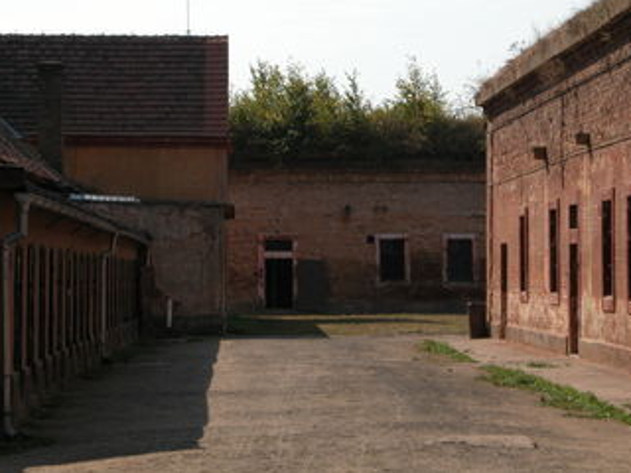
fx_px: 2643
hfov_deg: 13.6
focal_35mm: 145
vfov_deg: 10.2
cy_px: 181
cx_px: 329
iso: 100
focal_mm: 29.5
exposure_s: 1/459
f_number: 6.7
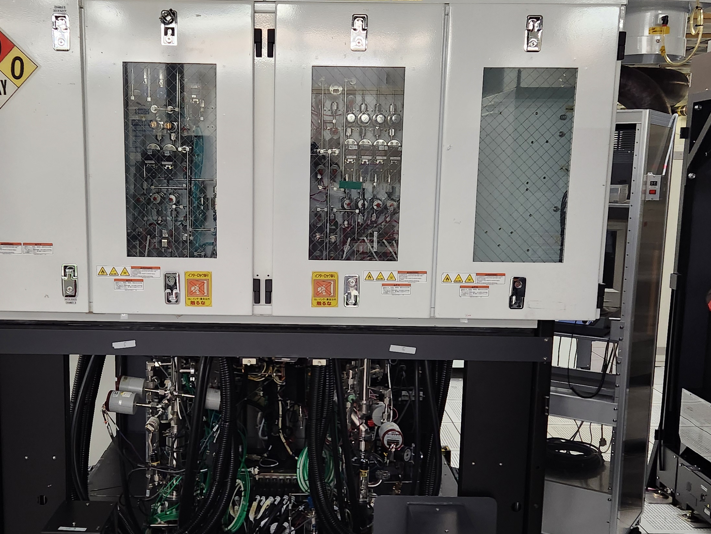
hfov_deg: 44.6
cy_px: 291
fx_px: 863
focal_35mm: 42
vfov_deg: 34.3
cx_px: 296
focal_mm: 5.4
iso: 400
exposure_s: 1/120
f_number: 1.8
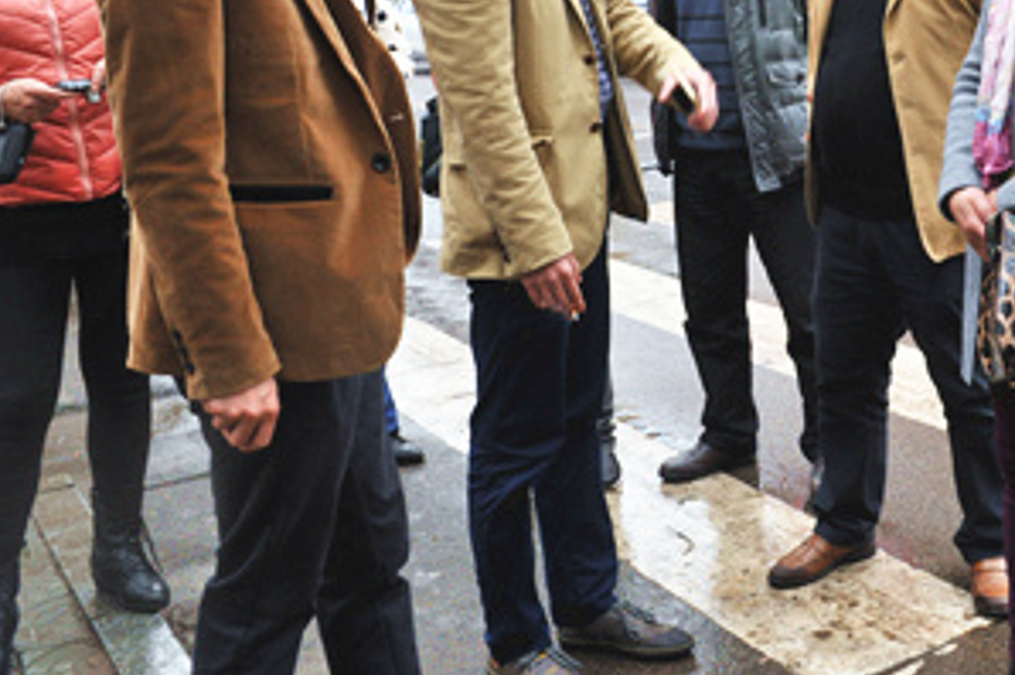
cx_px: 814
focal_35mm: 52
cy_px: 160
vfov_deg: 25.6
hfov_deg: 36.9
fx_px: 1464
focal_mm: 31
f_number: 10
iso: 1600
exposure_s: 1/100
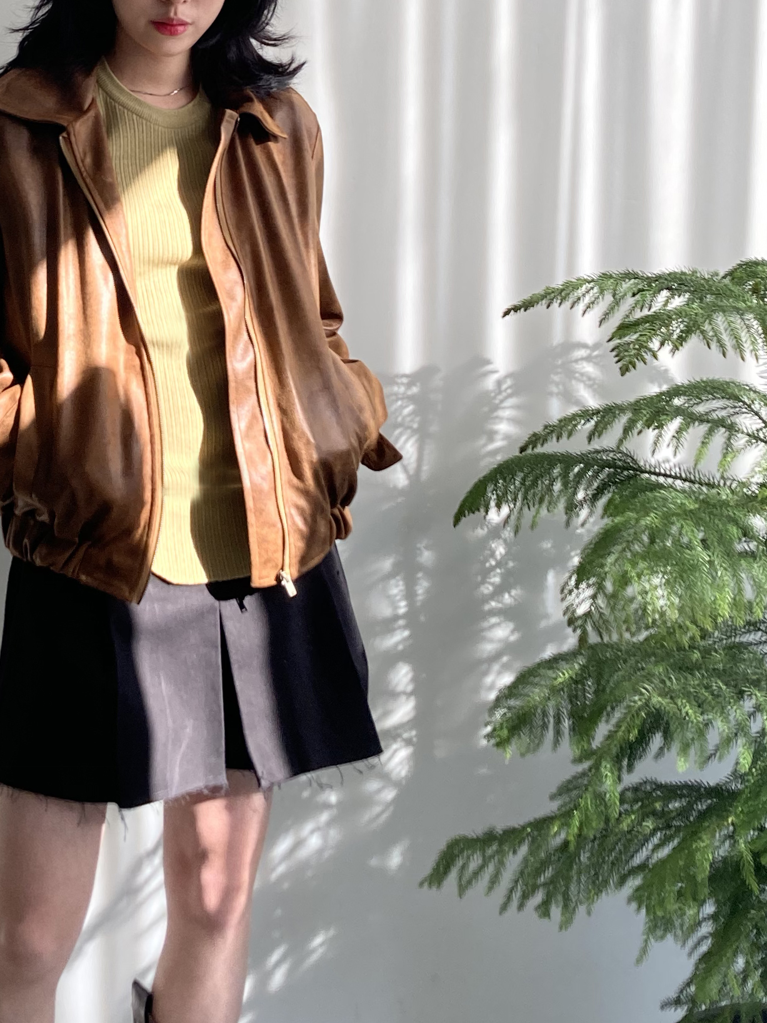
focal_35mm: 69
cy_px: 271
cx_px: 18
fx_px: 2038
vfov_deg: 27.8
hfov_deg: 20.7
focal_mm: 3.99
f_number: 1.8
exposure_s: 1/213
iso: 20
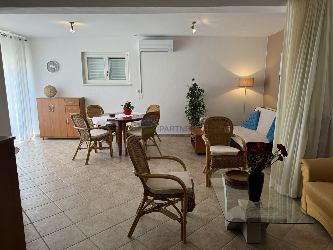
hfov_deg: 71.6
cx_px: 166
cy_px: 125
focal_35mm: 24
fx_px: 231
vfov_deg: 56.8
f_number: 1.78
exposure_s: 1/100
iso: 100
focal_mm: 6.76
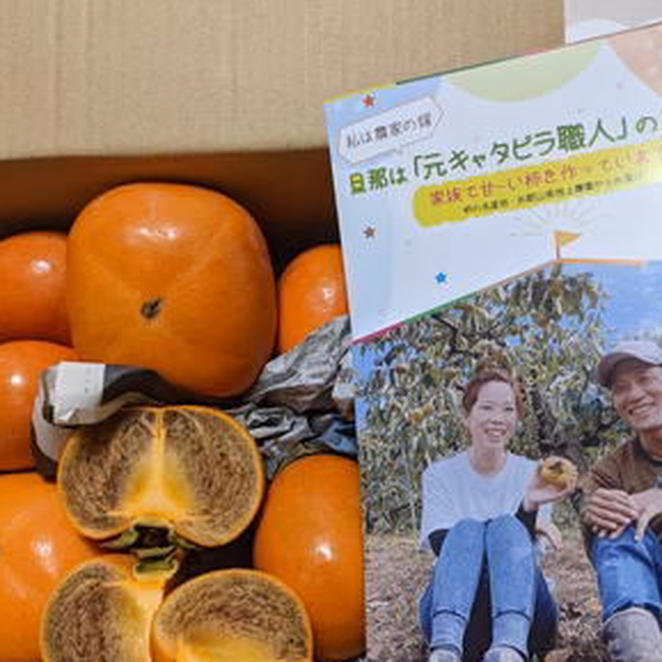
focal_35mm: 33
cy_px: 419
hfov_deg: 49.7
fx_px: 714
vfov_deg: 49.2
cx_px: 337
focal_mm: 4.38
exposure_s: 1/30
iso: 152
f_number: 1.73
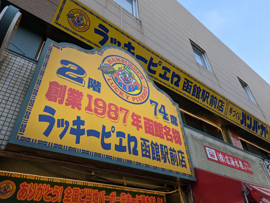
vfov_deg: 56.9
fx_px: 187
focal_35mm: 24
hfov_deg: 71.5
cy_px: 102
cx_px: 135
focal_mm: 6.81
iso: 33
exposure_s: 1/170
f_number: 1.85
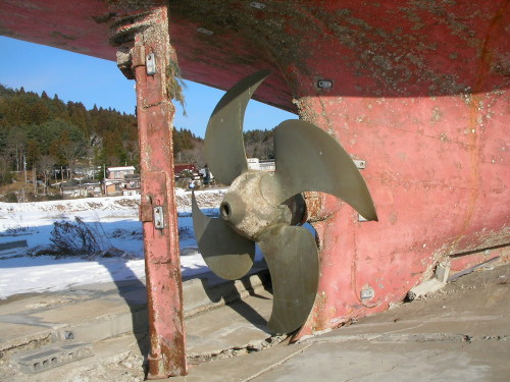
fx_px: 560
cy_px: 191
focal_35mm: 38
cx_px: 255
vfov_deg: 37.7
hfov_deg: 49.0
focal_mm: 6.3
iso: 71
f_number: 5.6
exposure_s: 1/382
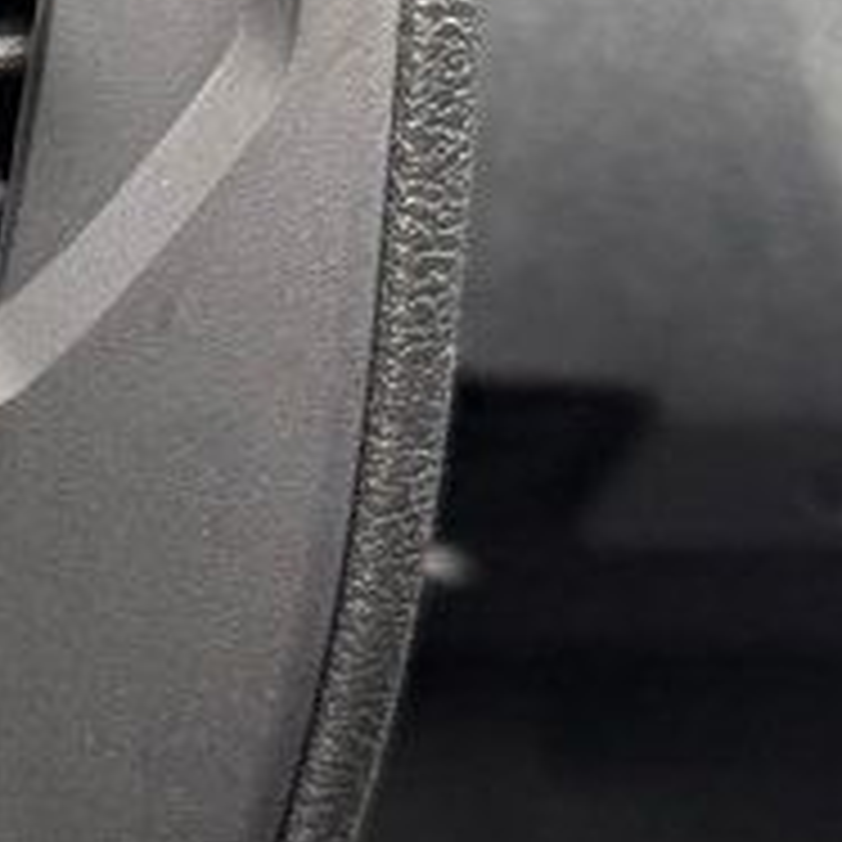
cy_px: 576
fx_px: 3192
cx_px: -878
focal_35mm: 116
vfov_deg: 15.0
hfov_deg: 12.9
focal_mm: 6.76
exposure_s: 1/60
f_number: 1.78
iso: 320
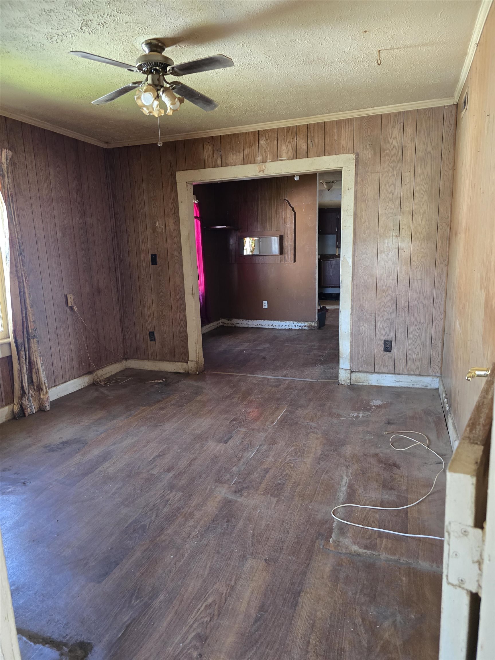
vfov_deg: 73.9
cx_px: 248
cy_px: 330
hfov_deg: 58.9
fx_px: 439
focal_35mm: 23
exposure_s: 1/60
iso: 640
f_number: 1.7
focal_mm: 6.3
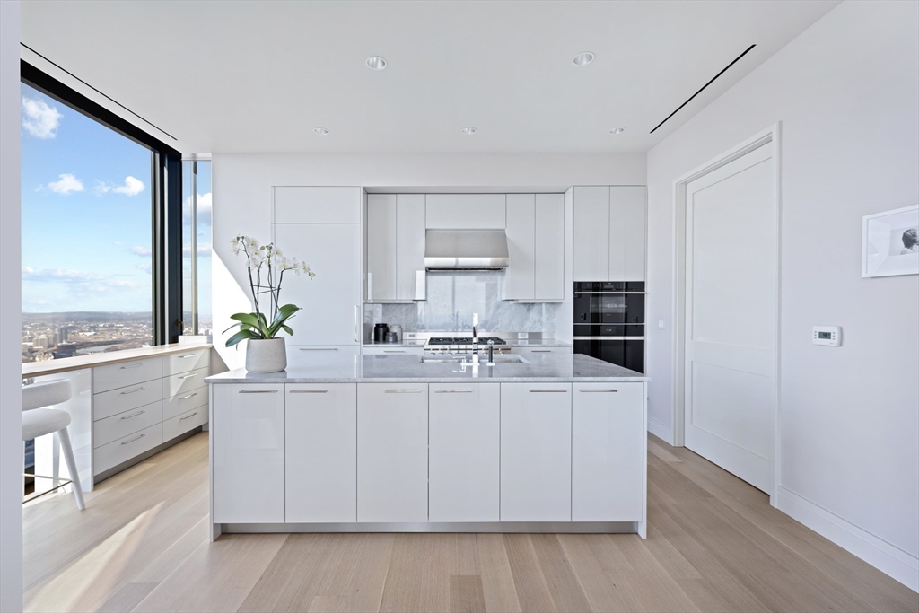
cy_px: 306
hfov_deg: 104.2
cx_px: 460
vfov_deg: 81.2
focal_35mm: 14
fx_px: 357
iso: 100
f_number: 5.6
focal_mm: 14
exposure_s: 1/15
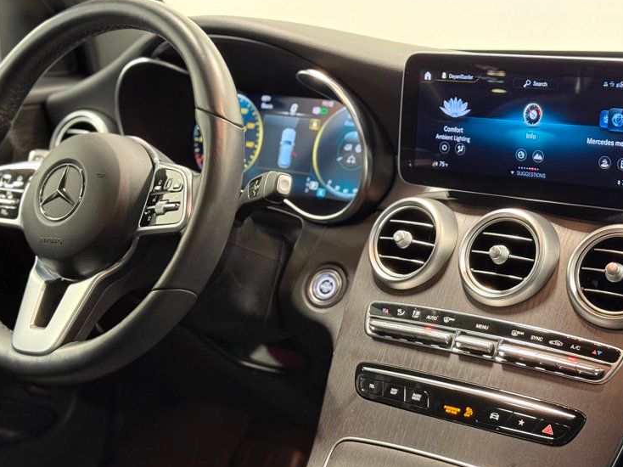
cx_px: 336
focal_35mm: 67
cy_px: 274
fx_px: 1205
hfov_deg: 29.0
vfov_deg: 21.9
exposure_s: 1/40
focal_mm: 6.76
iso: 250
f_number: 1.78
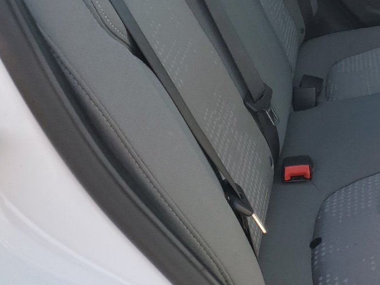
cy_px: -24
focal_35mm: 63
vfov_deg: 22.1
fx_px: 692
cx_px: 455
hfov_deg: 27.2
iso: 50
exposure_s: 1/455
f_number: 1.5
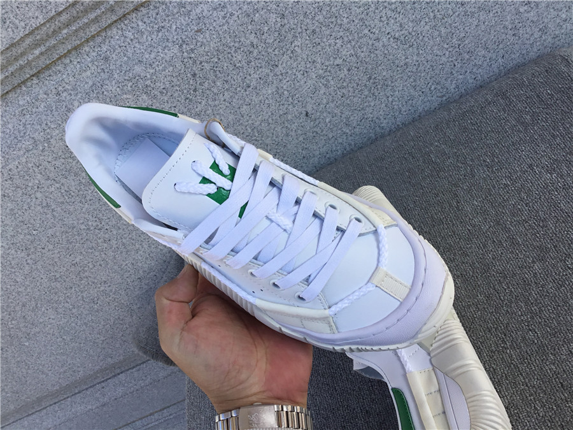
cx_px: 286
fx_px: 513
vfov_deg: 45.4
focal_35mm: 31
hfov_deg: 58.4
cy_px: 215
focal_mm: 3.3
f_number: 2.4
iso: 25
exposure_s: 1/515
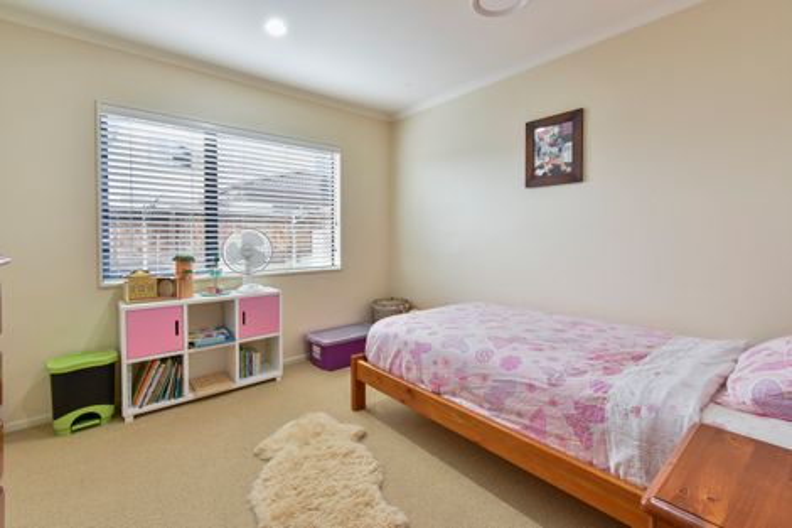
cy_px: 264
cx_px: 396
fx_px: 330
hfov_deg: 100.4
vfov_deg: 77.3
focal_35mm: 15
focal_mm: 10
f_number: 10
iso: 500
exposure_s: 1/3
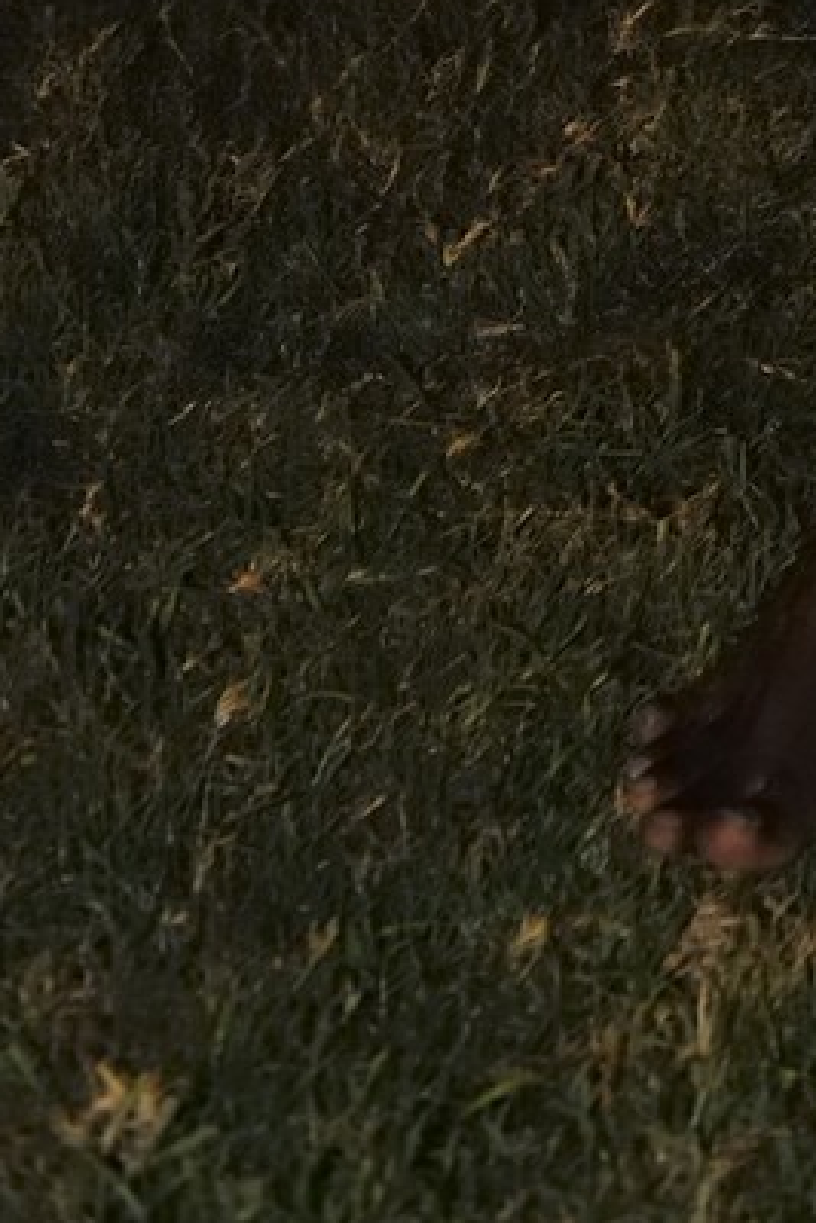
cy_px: -1159
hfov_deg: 10.2
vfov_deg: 13.8
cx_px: 1360
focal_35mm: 128
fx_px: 4348
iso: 1600
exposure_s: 1/40
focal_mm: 32
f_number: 4
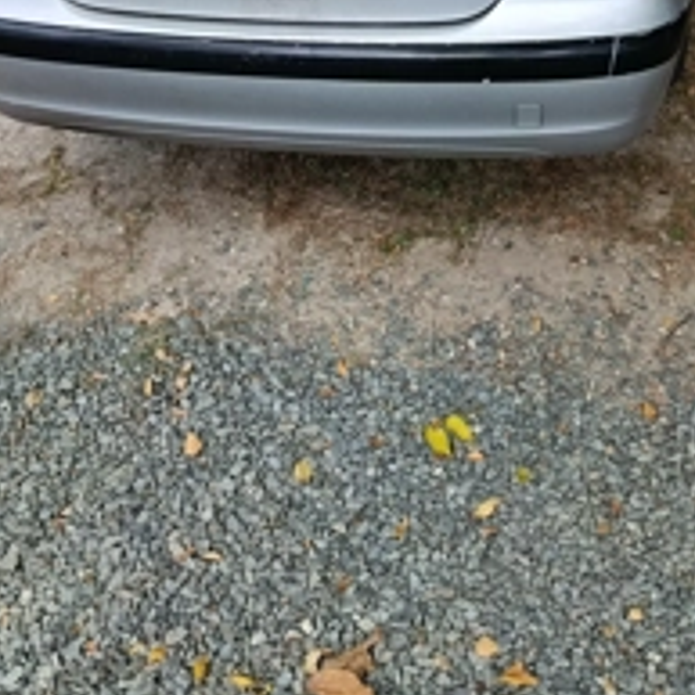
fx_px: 999
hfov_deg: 38.3
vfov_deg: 37.2
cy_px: 151
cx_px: 389
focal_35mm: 44
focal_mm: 5.24
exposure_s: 1/186
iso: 50
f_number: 1.7
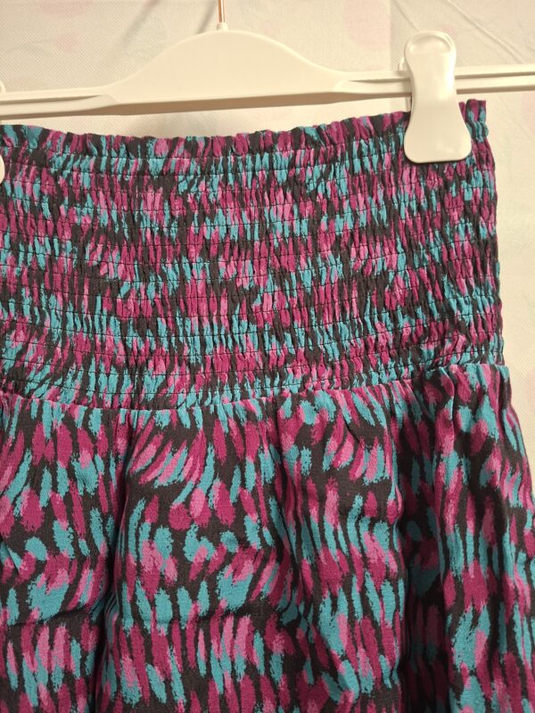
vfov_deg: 73.9
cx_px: 268
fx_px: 474
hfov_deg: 58.9
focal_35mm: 23
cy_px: 356
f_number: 1.8
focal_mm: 5.54
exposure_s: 1/30
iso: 250
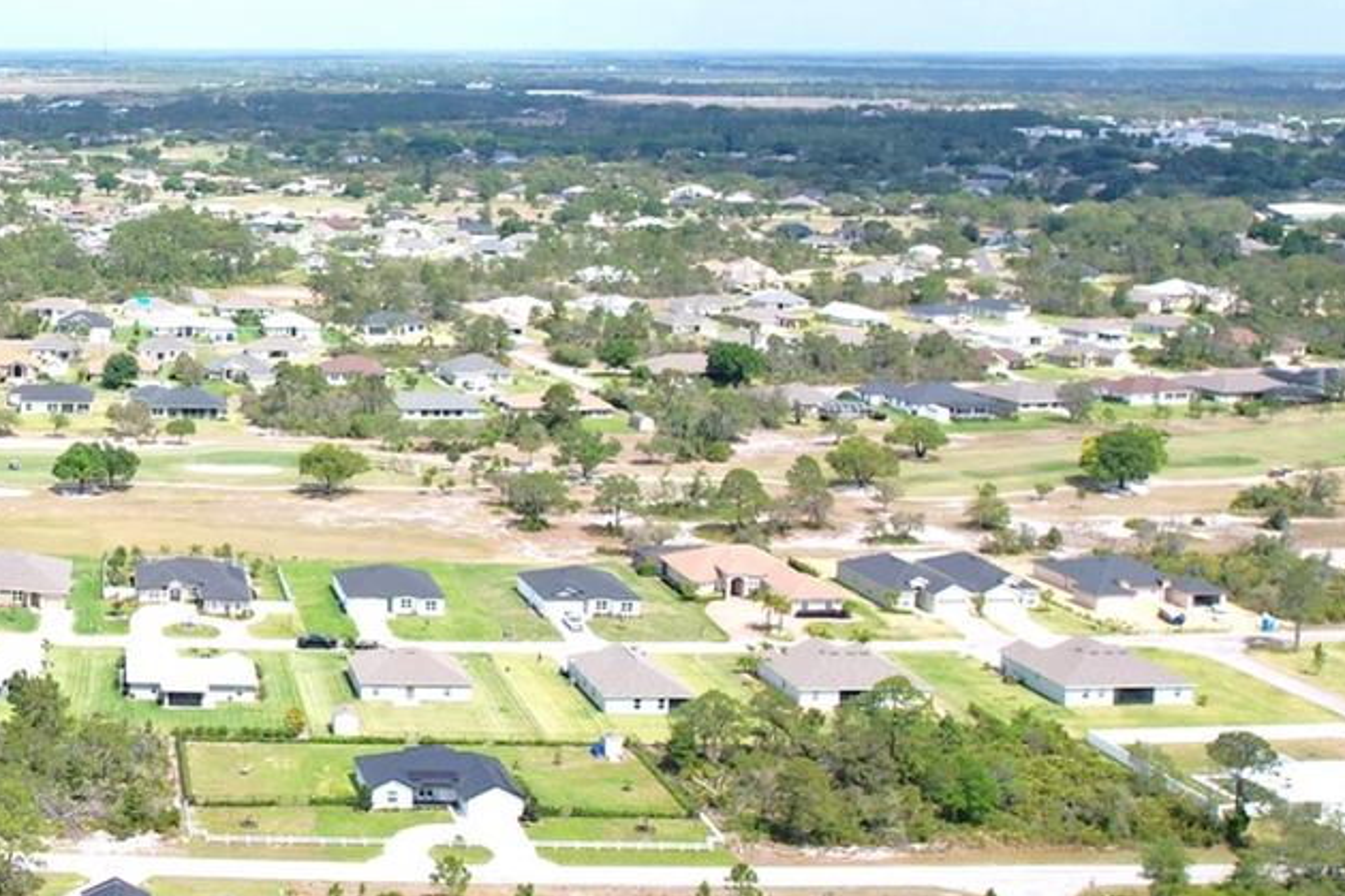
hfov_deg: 31.8
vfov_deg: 24.1
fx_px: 2092
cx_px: -115
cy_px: 310
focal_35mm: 56
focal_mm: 8.38
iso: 100
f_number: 2.8
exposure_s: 1/2500
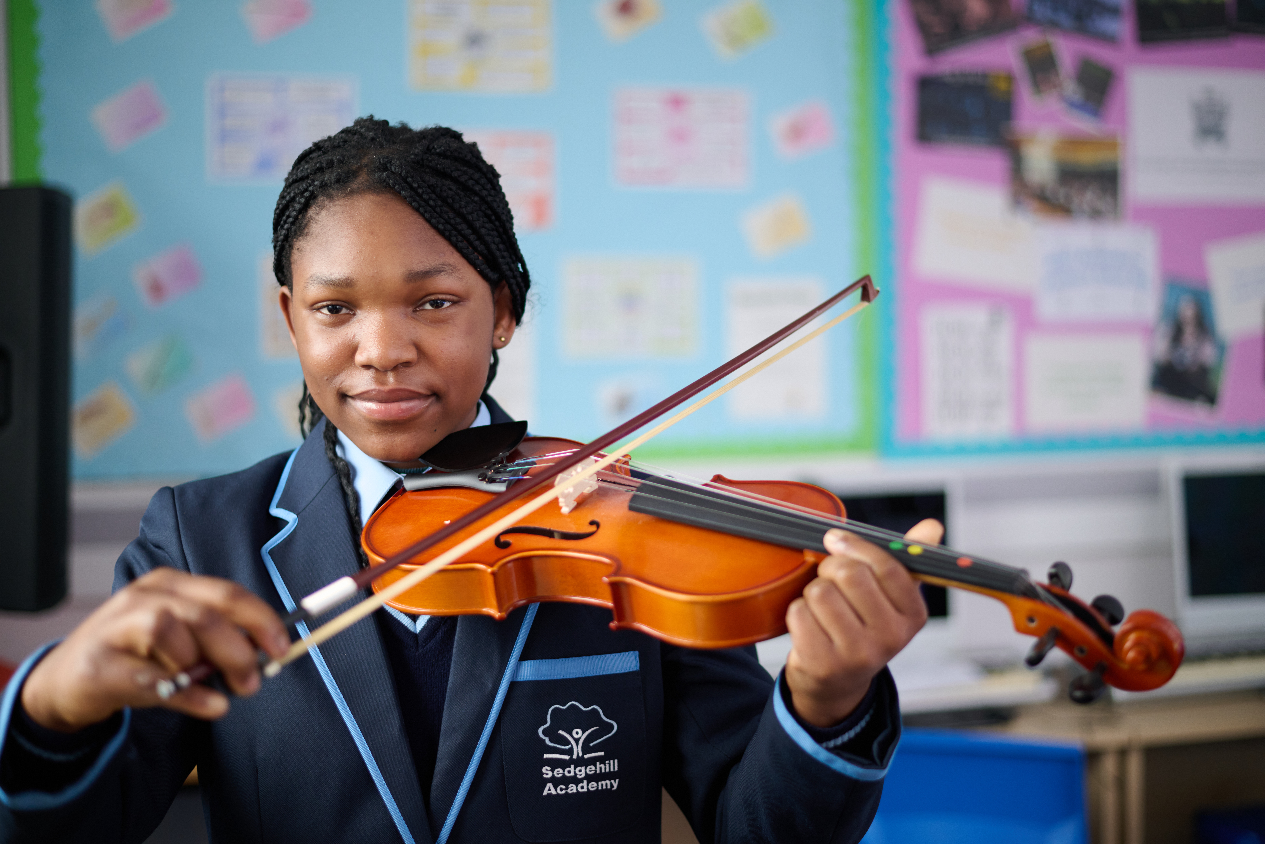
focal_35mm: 50
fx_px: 1757
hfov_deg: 39.6
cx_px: 632
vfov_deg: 27.0
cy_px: 422
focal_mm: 50
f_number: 1.8
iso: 1250
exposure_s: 1/200
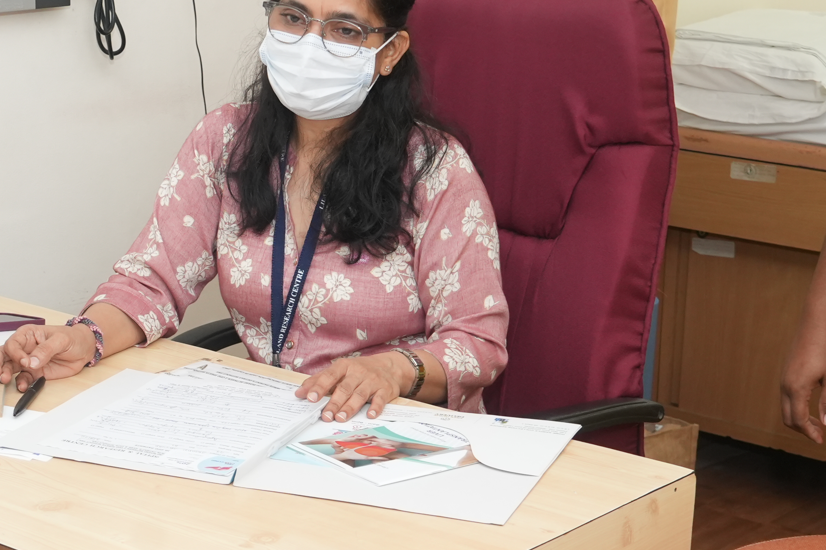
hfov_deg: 24.2
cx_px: 213
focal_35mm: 83
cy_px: 326
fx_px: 1904
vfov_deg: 16.4
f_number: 5.6
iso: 1250
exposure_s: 1/125
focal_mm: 28
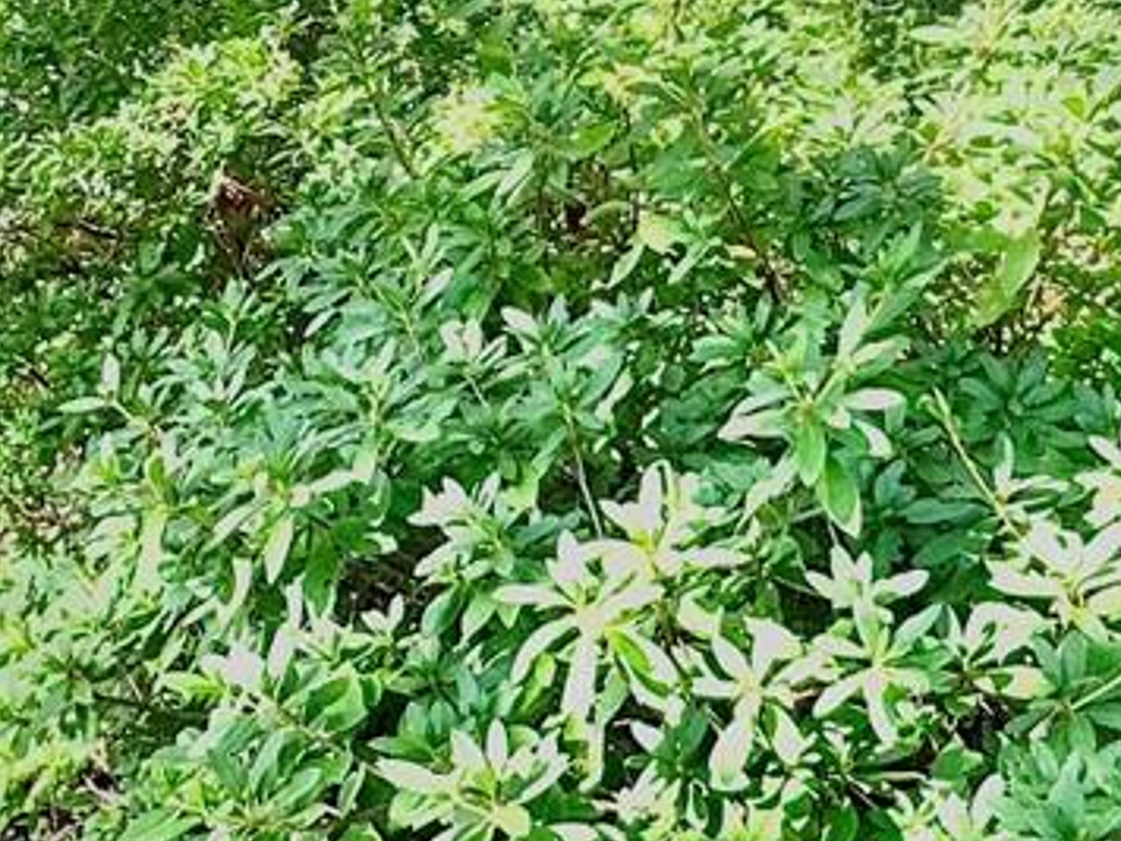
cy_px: -101
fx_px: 2040
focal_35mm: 63
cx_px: 403
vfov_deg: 21.9
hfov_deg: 30.6
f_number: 2.2
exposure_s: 1/303
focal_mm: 2.22
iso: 40
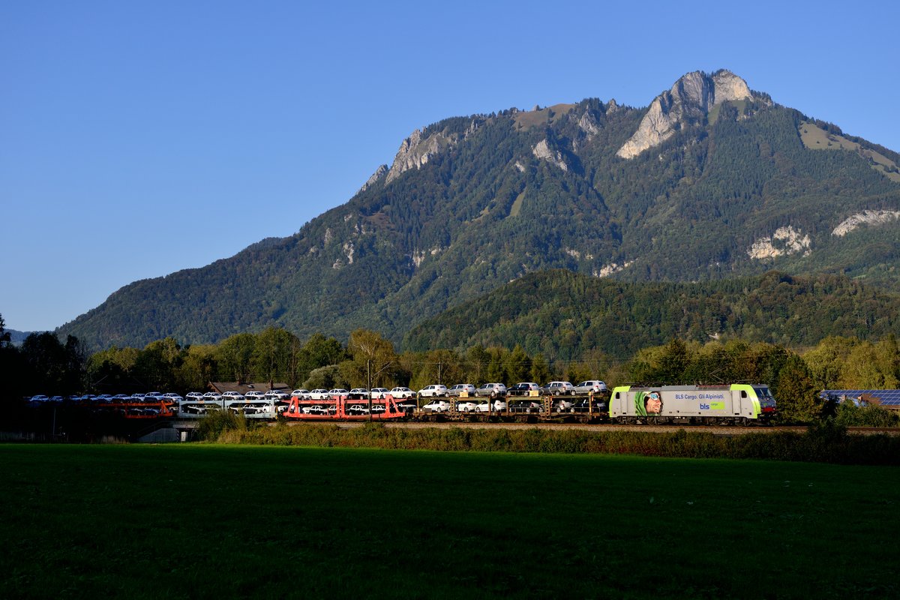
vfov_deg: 26.0
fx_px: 1300
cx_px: 450
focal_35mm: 52
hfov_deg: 38.2
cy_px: 300
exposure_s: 1/1600
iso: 320
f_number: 5.6
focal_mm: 52
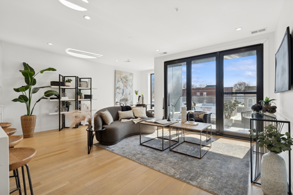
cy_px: 98
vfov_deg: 73.7
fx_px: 130
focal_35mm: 16
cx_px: 146
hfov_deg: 96.7
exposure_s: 1/125
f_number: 8
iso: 320
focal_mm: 16
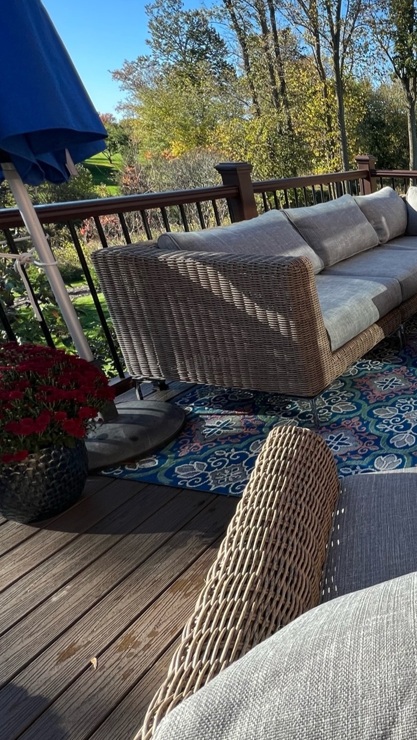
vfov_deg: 78.6
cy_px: 347
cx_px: 511
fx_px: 452
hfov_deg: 36.8
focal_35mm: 23
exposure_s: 1/457
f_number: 1.8
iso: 32
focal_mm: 1.57
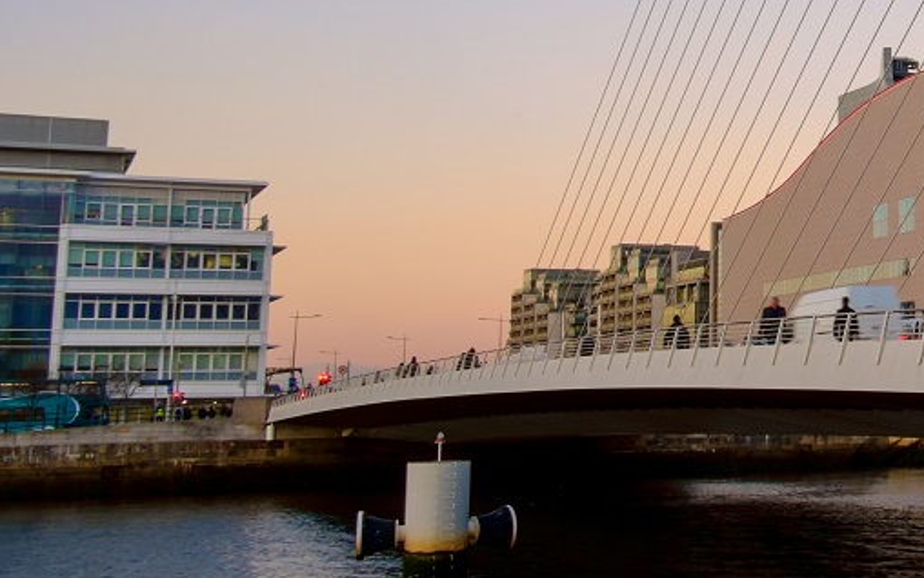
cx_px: 1031
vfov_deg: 19.8
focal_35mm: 65
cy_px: 89
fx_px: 1638
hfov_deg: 28.5
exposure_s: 1/10
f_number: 13
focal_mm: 18
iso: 200
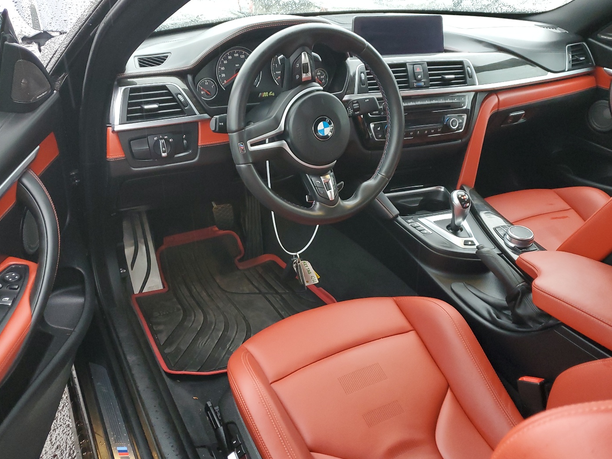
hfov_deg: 60.0
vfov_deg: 46.8
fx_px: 530
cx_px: 306
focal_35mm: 30
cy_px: 220
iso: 199
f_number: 1.5
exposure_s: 1/60.2
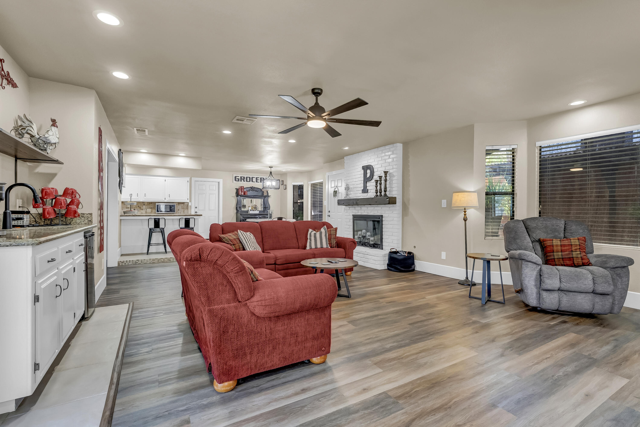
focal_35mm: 16
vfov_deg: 73.8
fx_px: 285
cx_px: 320
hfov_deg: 96.7
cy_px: 214
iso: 1600
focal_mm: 16
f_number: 10
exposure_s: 1/50
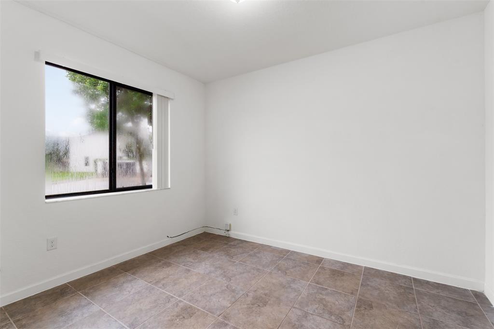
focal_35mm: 16
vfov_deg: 73.7
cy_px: 164
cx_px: 247
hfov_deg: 96.8
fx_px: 219
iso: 250
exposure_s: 1/2.5
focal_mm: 16
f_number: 9
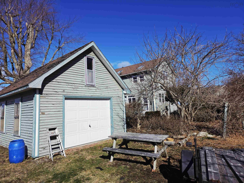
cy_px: 92
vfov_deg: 58.9
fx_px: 162
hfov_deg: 73.9
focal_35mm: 23
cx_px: 122
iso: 80
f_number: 1.8
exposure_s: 1/7305
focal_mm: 5.4
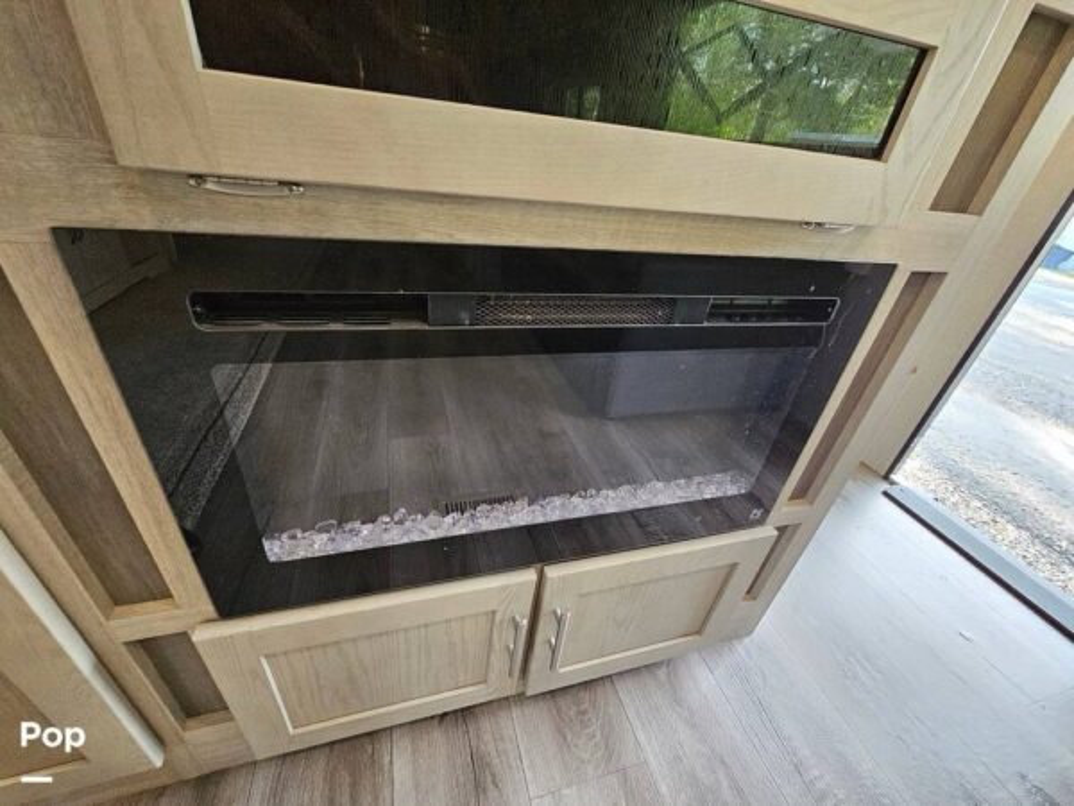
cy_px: 403
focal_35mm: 13
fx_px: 403
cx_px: 537
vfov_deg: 89.9
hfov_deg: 106.2
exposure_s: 1/77
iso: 500
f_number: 2.2
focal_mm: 2.2
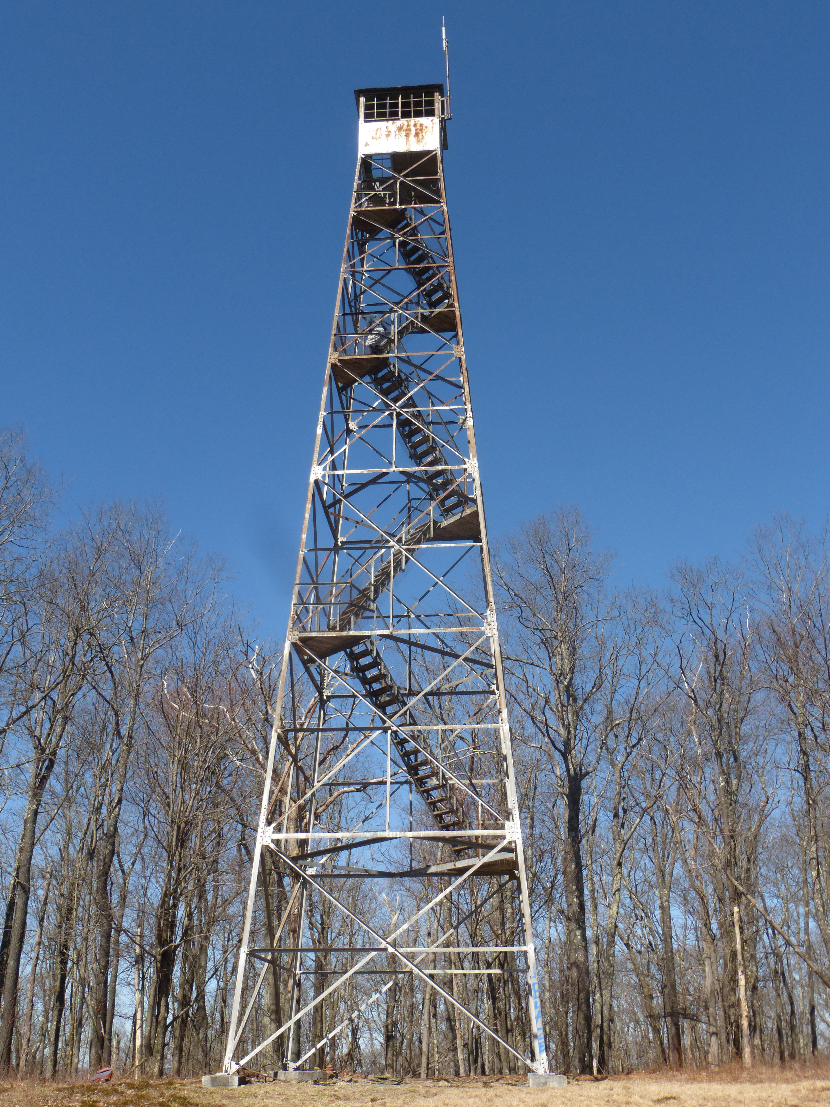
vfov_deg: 52.6
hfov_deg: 40.7
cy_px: 554
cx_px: 415
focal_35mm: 35
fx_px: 1119
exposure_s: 1/800
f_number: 3.7
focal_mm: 6.1
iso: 100
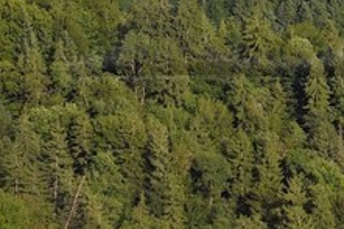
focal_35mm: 318
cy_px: -178
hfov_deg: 6.4
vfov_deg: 4.3
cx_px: 506
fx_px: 3036
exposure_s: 1/800
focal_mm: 44
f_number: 9
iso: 400
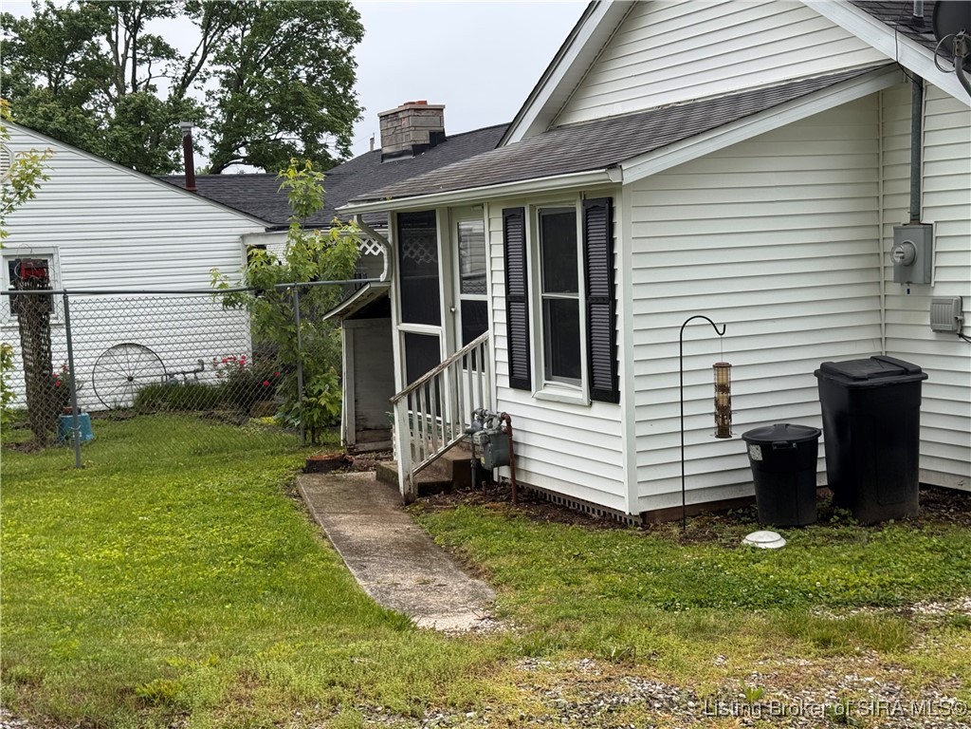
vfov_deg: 30.3
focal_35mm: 48
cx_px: 486
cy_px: 364
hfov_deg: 39.7
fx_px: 1346
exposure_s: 1/1984
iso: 64
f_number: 1.78
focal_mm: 6.76
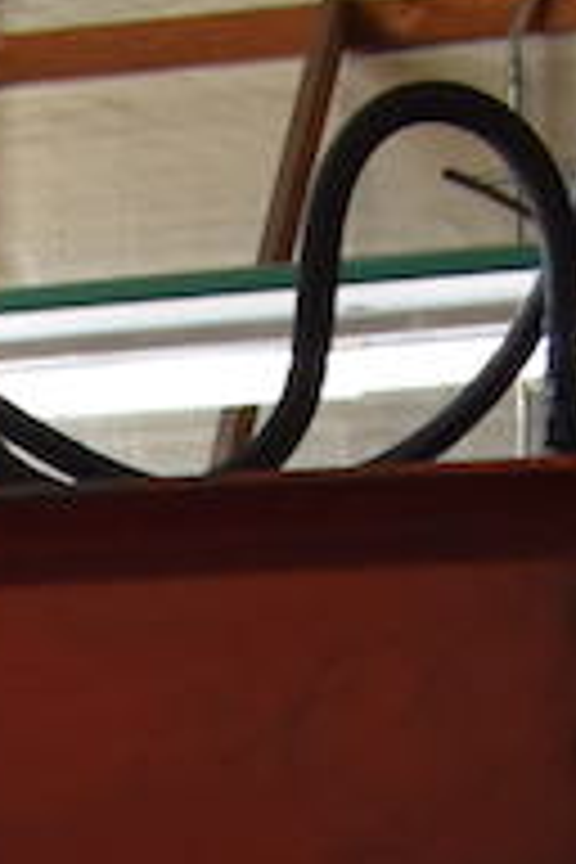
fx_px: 3648
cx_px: -176
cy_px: 2115
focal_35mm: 152
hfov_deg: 8.9
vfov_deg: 11.2
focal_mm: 18
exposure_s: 1/100
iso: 400
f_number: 5
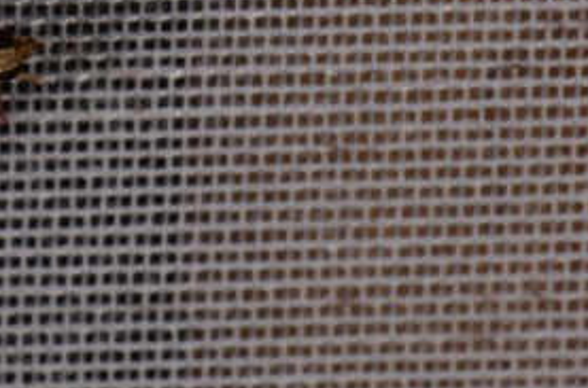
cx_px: -113
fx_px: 5935
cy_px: 49
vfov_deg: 3.7
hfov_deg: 5.6
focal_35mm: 364
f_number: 32
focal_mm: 85
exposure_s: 1/60
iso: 100
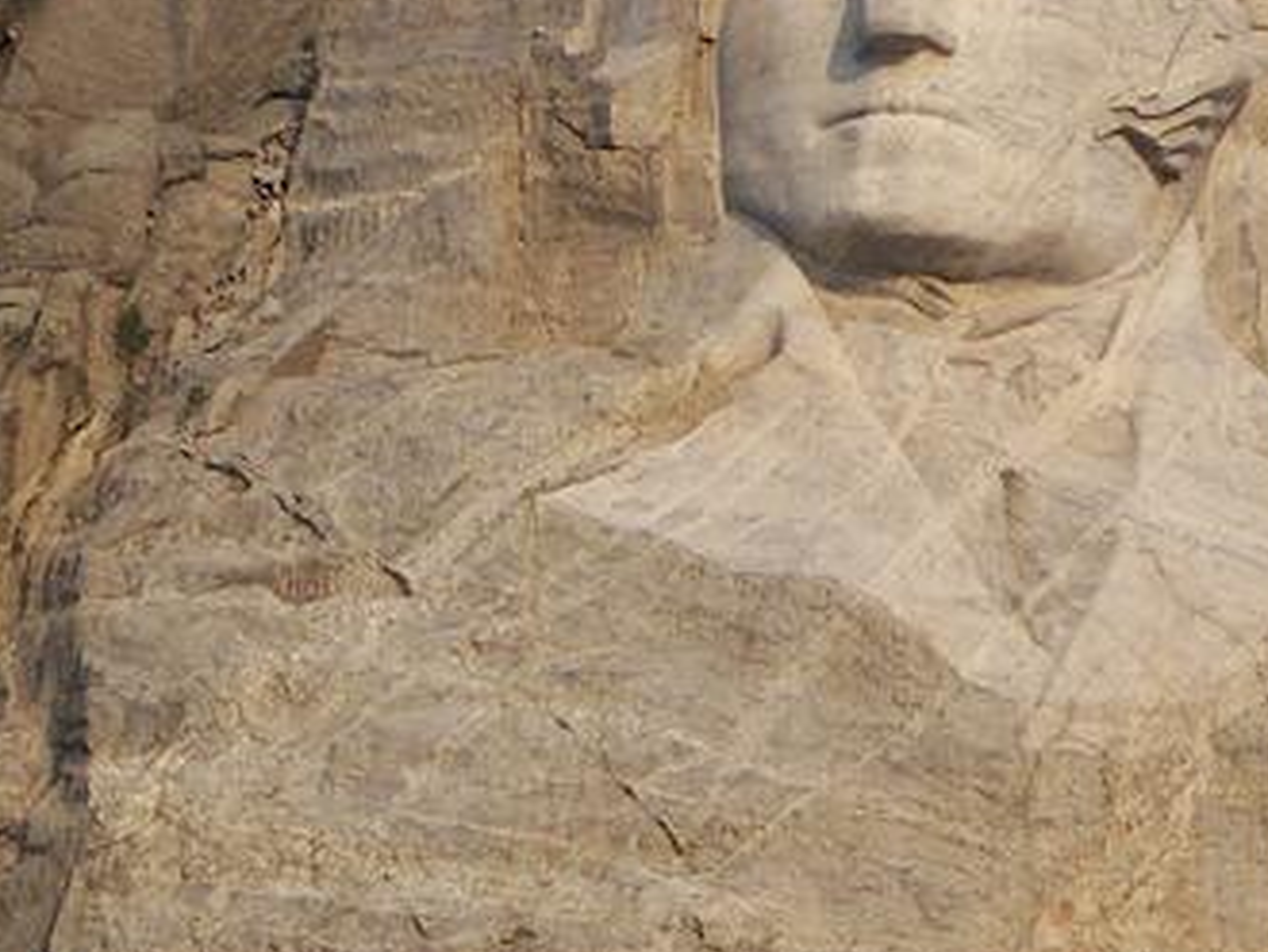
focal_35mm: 428
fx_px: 15689
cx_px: 1502
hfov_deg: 4.6
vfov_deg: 3.5
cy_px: 518
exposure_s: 1/800
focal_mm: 22.8
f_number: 3.2
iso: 64
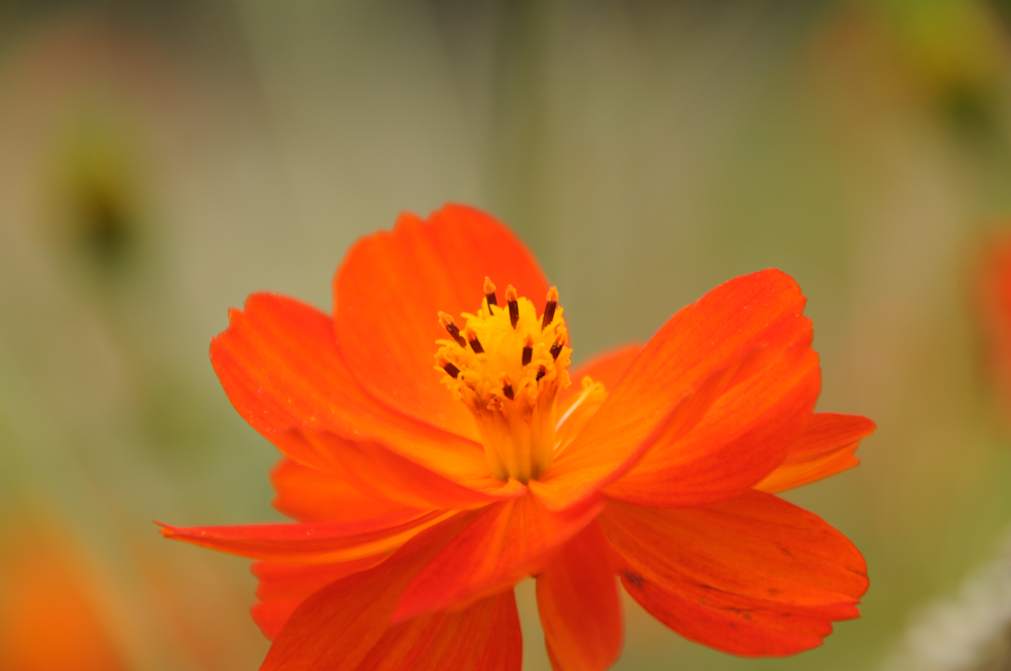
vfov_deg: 3.4
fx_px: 11360
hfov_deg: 5.1
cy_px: 336
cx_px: 506
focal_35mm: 405
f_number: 6.3
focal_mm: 270
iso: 200
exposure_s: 1/400
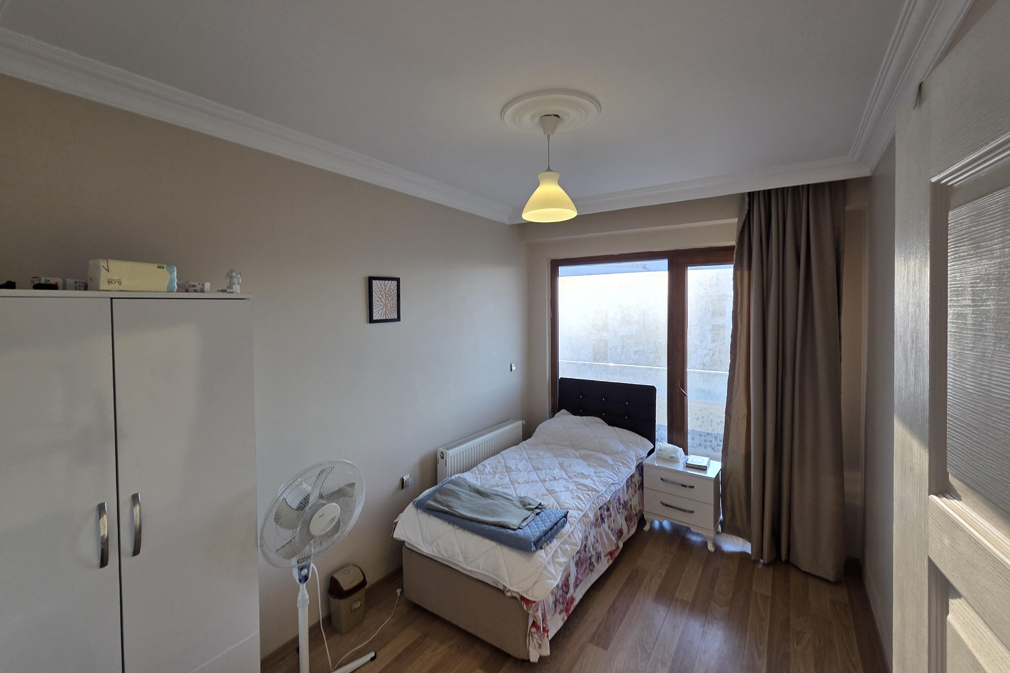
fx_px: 393
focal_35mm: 14
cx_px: 507
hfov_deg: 104.3
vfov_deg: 81.1
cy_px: 315
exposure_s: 1/100
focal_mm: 2.2
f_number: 2.2
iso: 64
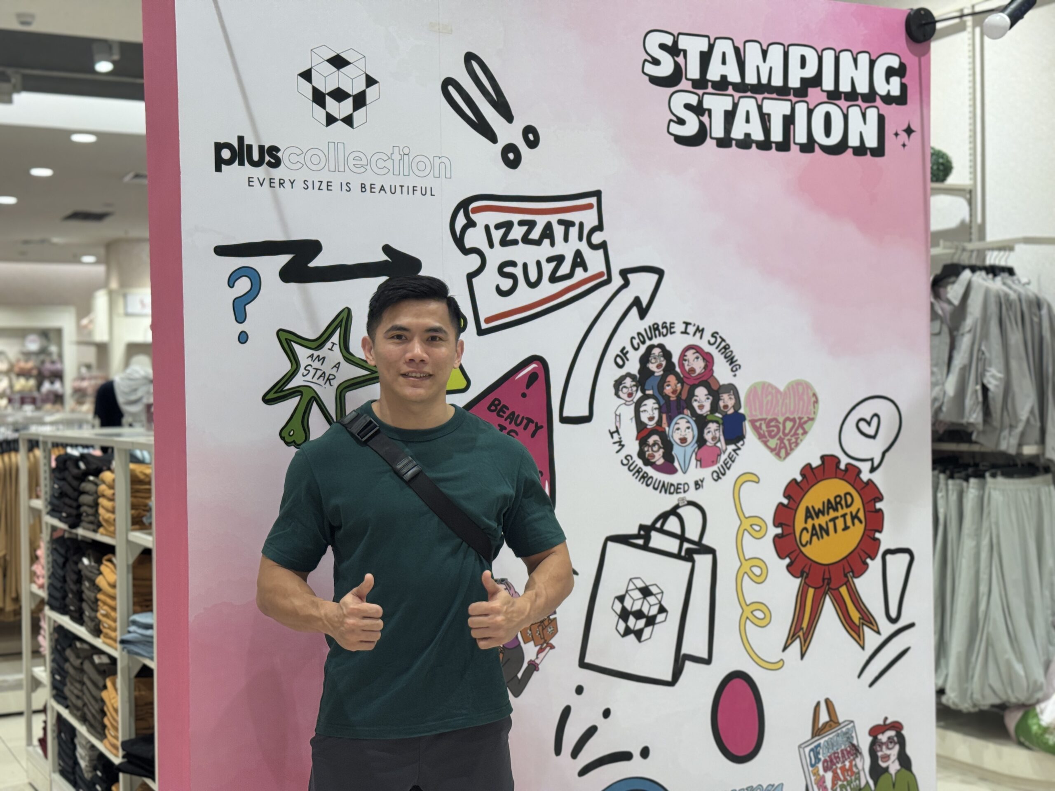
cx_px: 528
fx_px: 1463
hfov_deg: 39.7
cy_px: 396
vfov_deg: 30.3
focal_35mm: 48
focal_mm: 6.76
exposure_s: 1/100
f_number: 1.78
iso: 80
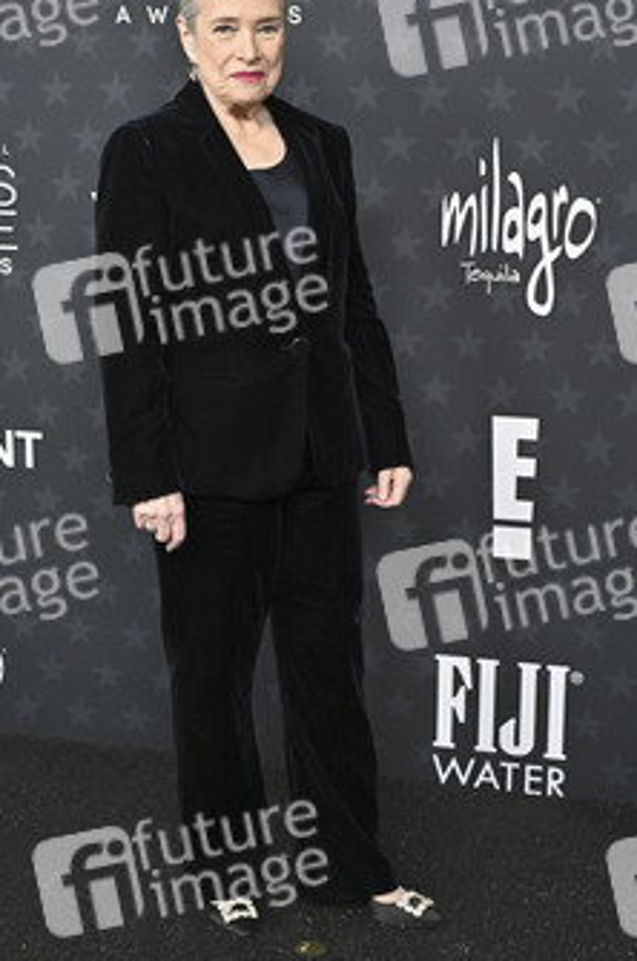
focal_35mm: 55
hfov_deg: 24.5
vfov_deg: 36.3
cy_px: 439
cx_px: 264
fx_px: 1466
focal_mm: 46
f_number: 5.6
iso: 1250
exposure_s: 1/320
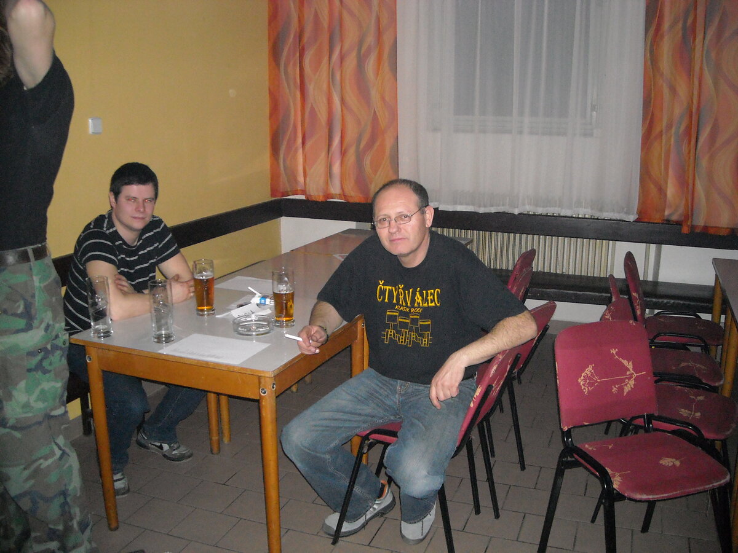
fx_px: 746
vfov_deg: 40.7
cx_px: 369
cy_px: 276
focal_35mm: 35
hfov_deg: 52.6
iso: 400
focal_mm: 5.7
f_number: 2.8
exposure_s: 1/60
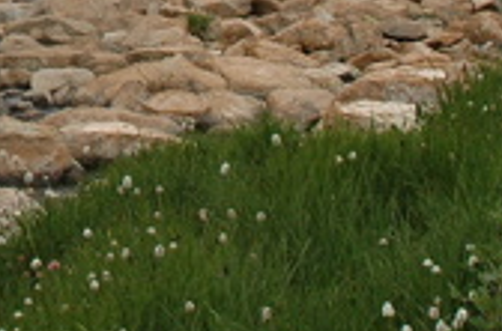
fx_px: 2169
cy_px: -274
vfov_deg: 8.4
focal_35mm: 156
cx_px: -281
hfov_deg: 12.5
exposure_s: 1/320
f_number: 9
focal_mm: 22
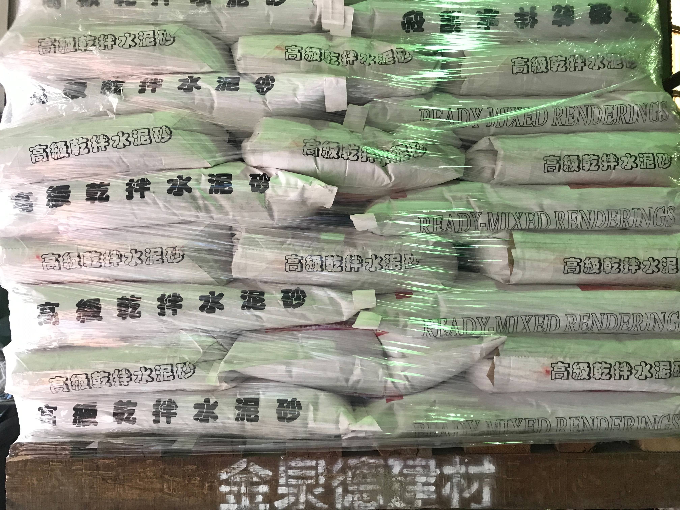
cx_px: 340
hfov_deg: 63.4
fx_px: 550
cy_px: 255
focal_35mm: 28
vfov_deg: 49.7
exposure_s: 1/30
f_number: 1.8
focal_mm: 3.99
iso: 40
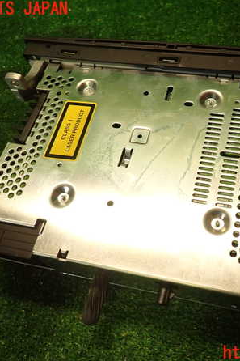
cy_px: 181
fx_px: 350
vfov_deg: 54.5
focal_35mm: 35
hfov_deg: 37.4
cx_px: 163
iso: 160
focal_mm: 4.5
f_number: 2
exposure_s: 1/60
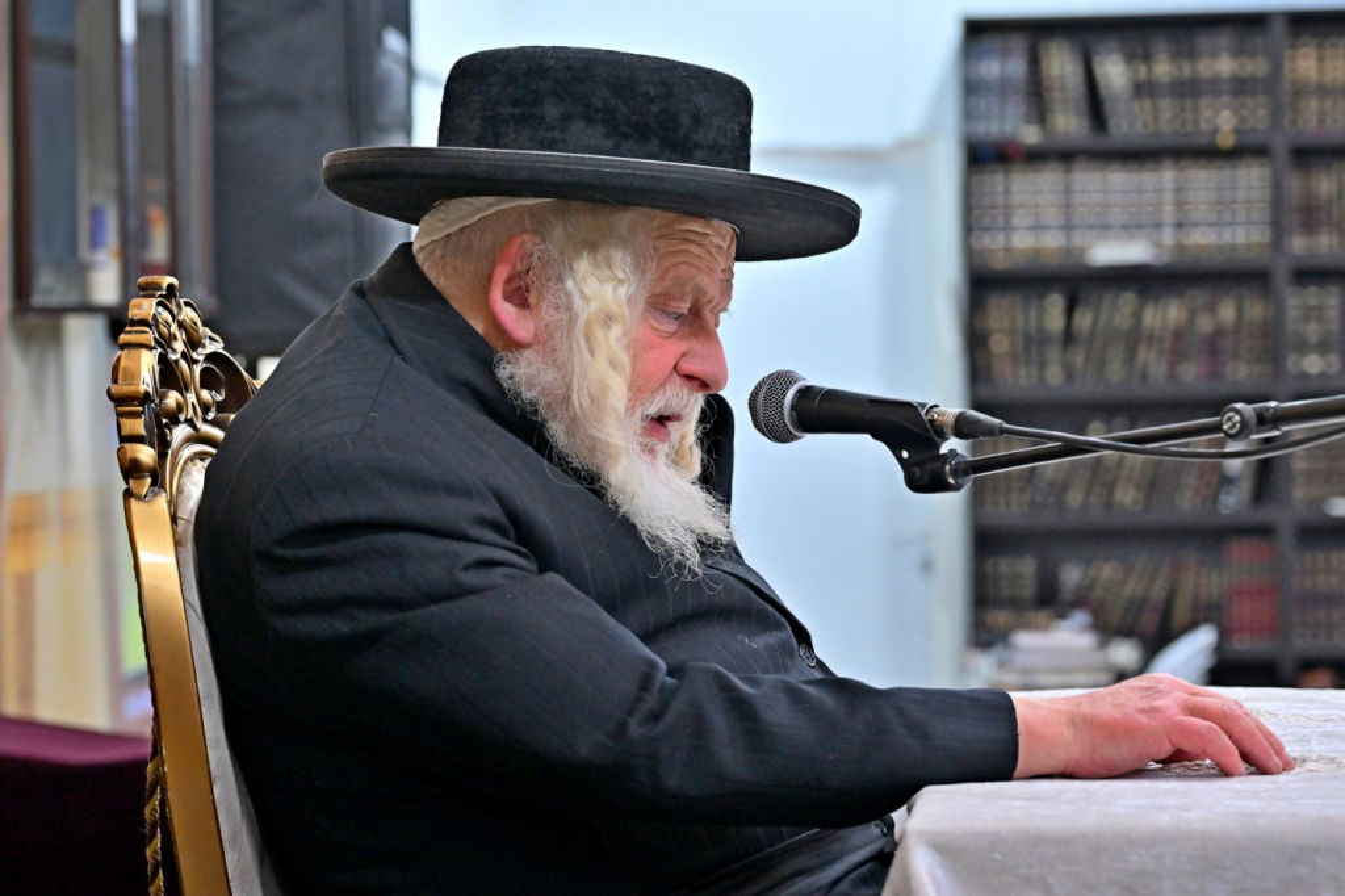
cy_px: 448
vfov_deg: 11.4
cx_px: 672
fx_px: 4482
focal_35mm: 120
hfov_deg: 17.1
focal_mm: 80
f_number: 4
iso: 800
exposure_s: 1/320
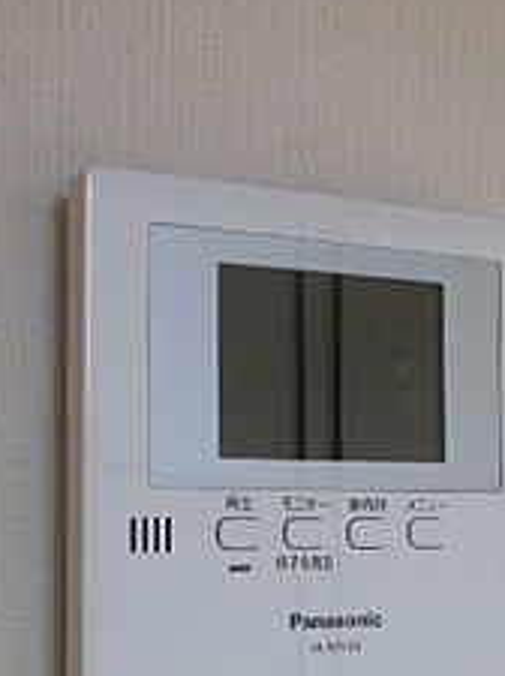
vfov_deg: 30.7
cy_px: 511
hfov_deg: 23.5
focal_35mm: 62
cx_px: 331
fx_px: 1209
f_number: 3.3
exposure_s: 1/30
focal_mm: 5.2
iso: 400
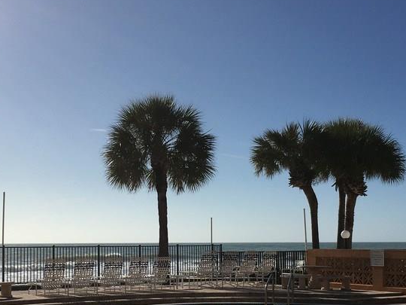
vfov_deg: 26.2
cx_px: 183
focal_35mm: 55
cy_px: 230
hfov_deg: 34.9
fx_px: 645
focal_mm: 4.15
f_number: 2.2
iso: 25
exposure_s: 1/5917
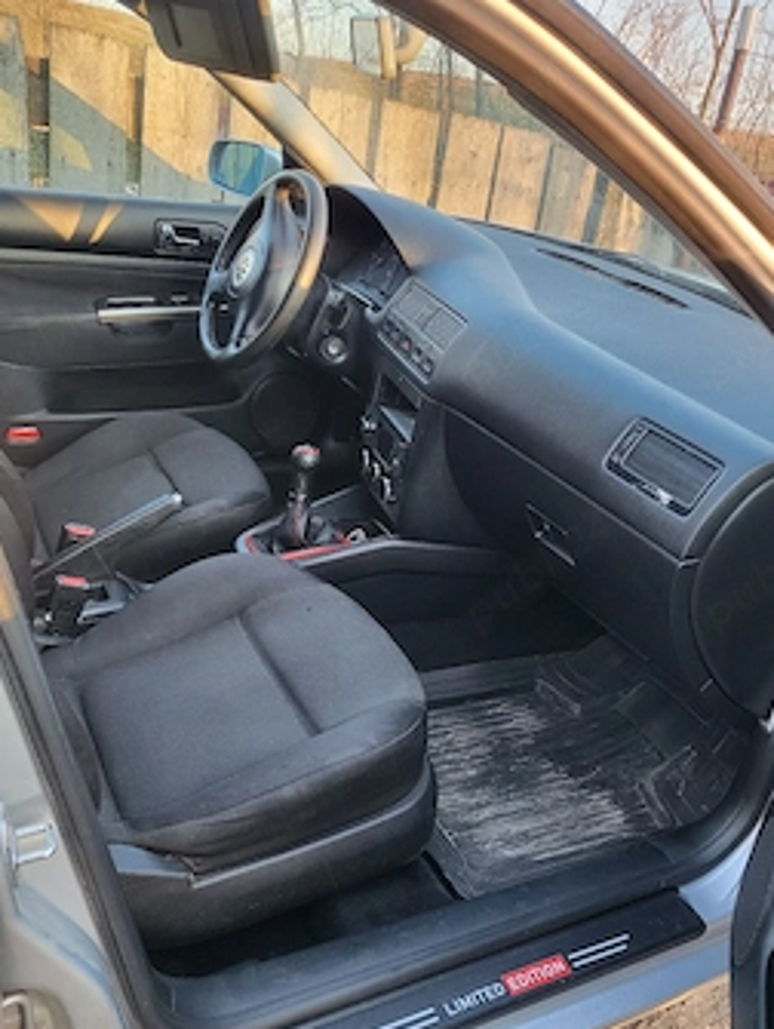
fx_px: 922
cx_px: 387
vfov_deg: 58.1
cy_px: 590
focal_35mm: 31
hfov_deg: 45.5
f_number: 1.8
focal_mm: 4.25
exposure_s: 1/101
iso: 160
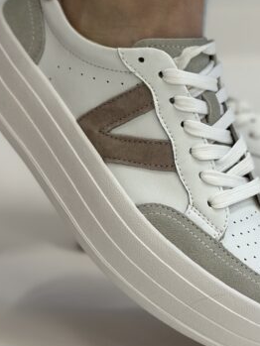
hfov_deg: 13.4
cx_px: 188
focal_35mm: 110
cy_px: 28
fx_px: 1101
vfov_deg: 17.6
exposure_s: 1/100
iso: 80
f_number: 1.78
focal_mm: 6.86
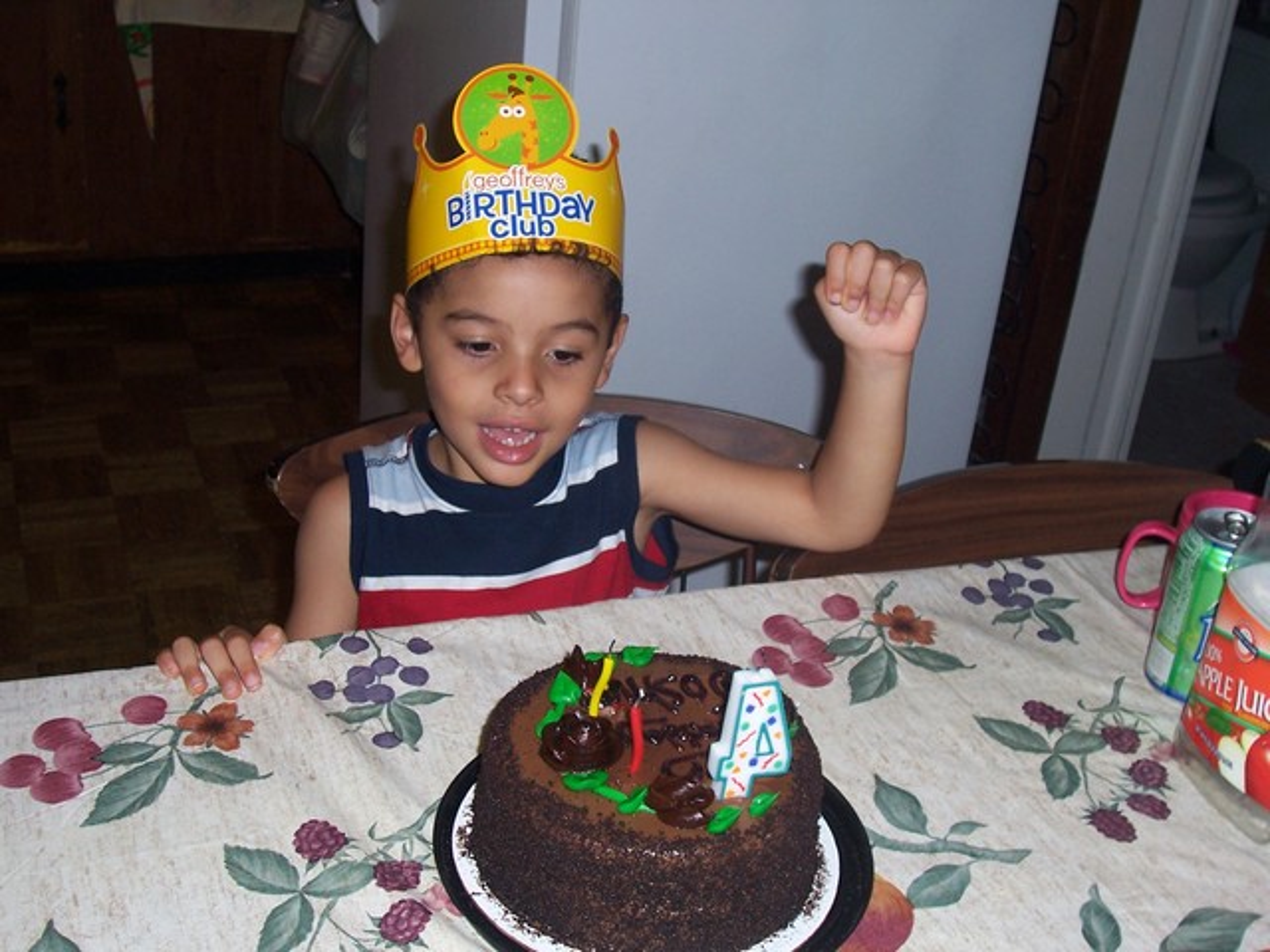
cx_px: 635
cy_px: 476
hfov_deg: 44.8
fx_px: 1541
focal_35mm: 42
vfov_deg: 34.3
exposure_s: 1/60
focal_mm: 7
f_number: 3
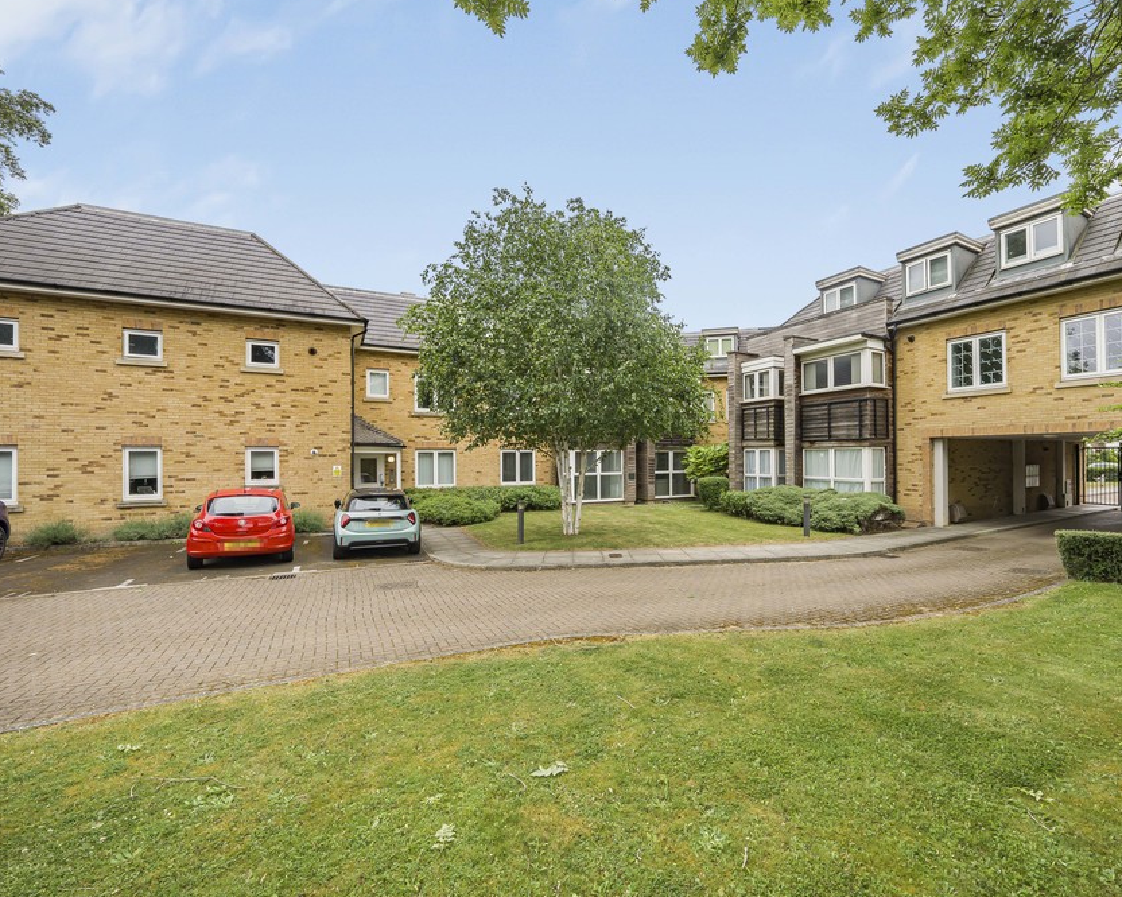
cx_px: 634
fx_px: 498
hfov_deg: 96.3
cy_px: 440
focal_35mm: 15
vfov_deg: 84.0
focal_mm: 13
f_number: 9
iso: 320
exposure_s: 1/200
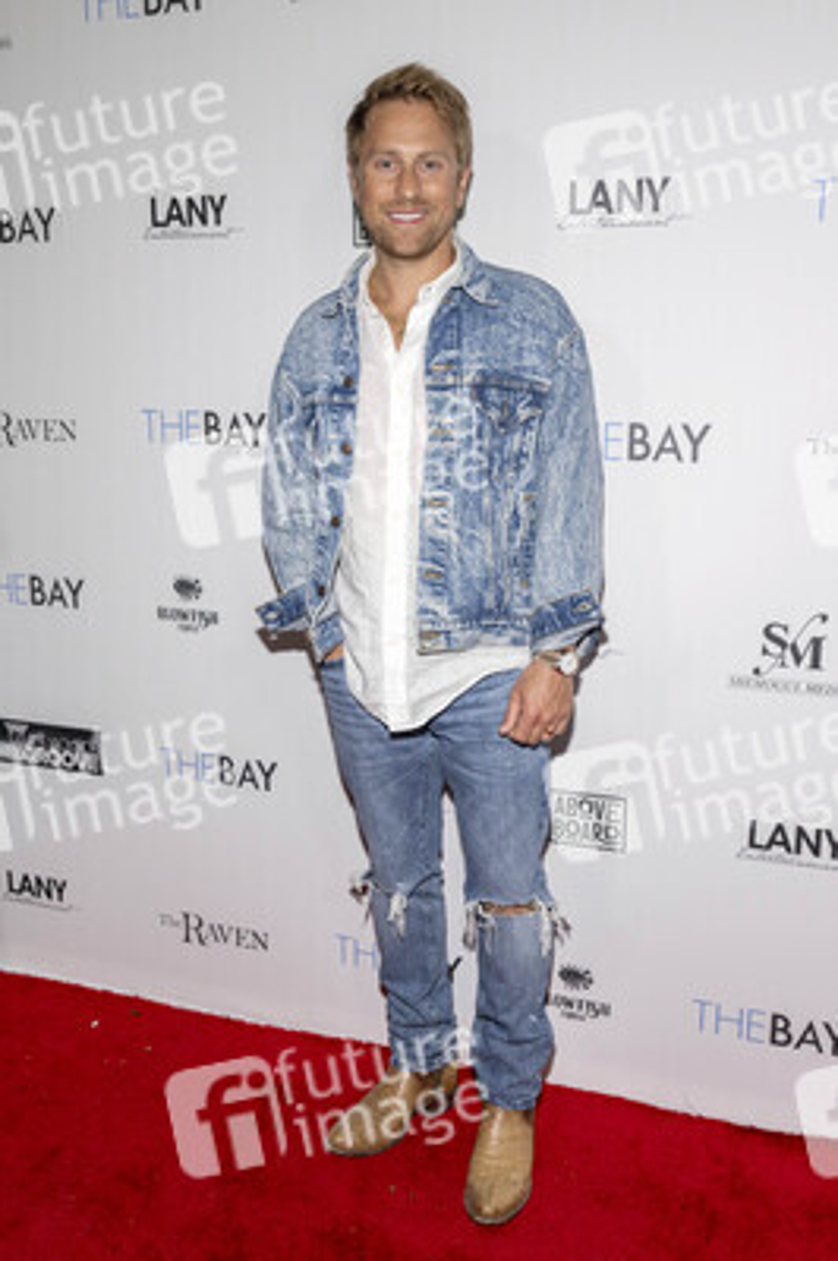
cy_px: 630
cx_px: 419
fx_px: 1102
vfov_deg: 59.5
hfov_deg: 41.6
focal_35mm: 32
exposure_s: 1/200
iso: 800
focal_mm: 31.5
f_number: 5.6
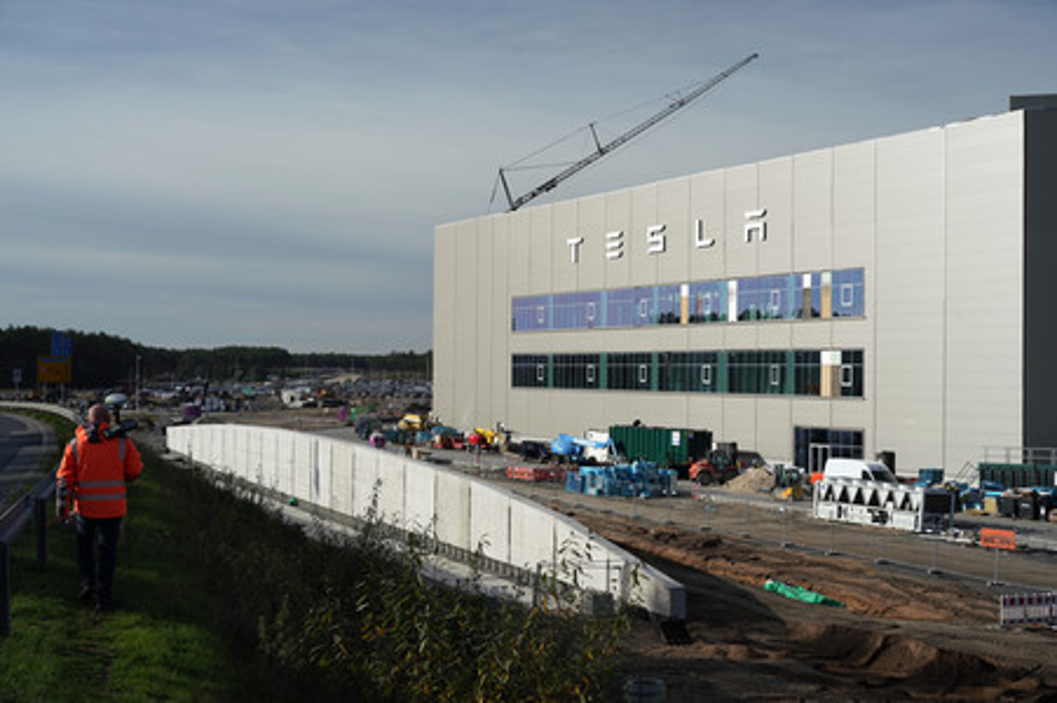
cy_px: 352
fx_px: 1408
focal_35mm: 48
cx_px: 528
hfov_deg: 41.1
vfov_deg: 28.0
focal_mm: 48
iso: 100
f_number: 8
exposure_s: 1/125
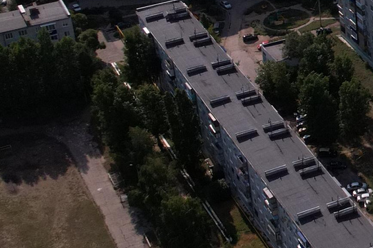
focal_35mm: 104
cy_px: 37
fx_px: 1077
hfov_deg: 17.9
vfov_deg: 13.1
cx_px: 530
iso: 400
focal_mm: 8.38
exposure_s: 1/400
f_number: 2.8
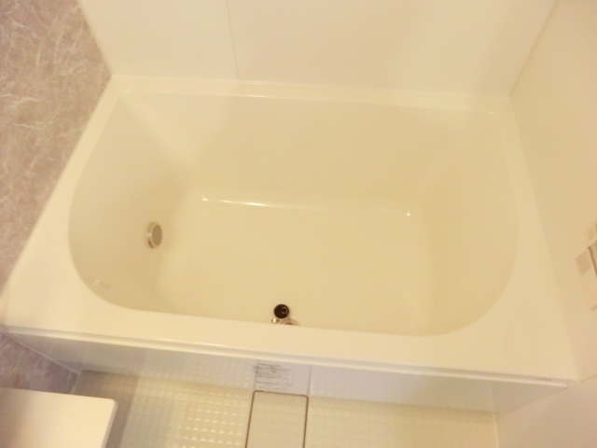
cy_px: 224
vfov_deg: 56.8
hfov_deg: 71.6
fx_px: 414
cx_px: 298
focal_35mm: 24
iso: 800
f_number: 3.2
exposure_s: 1/50
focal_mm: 4.3
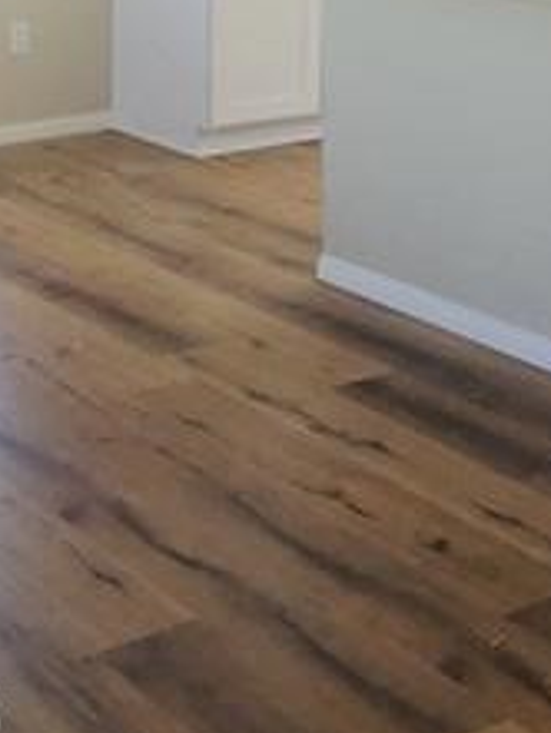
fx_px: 1781
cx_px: 335
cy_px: -40
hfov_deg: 17.6
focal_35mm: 84
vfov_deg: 22.2
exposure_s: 1/237
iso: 32
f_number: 2.2
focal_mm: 4.15
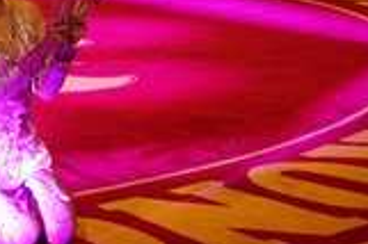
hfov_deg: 11.5
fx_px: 1777
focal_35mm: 174
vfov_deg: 7.8
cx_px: -136
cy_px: -55
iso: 1600
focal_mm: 62
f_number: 4.5
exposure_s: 1/1600
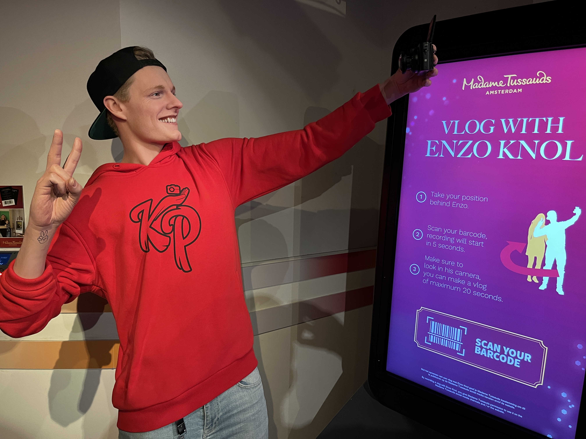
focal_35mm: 26
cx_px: 293
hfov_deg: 67.3
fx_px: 440
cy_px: 220
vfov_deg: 53.1
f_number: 1.6
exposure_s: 1/60
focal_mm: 5.1
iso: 250
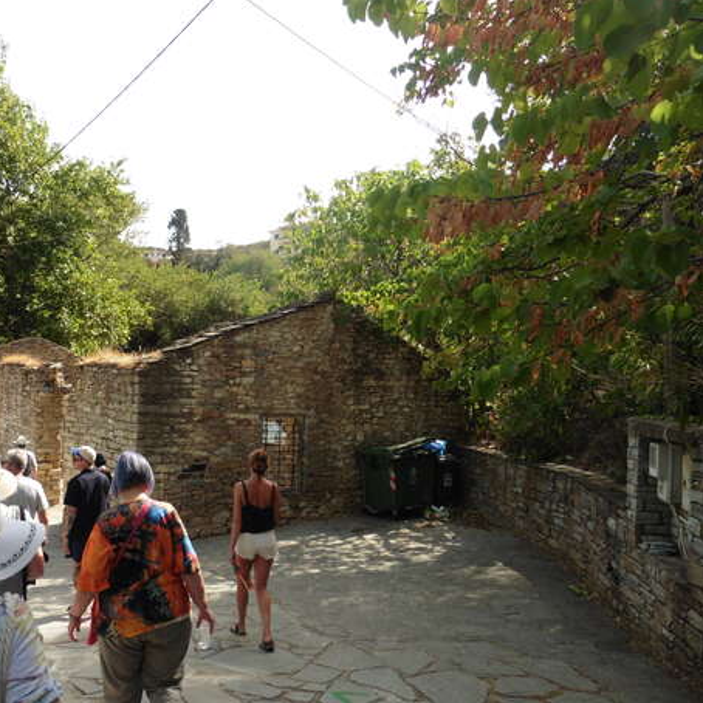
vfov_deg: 55.6
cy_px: 345
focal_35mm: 29
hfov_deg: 54.3
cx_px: 226
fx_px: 666
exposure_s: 1/320
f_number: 4
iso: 100
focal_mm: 4.3
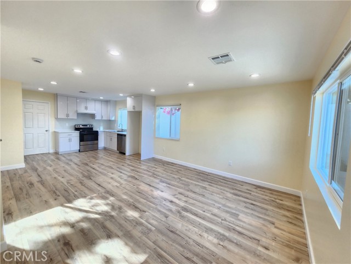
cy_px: 132
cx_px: 176
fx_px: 132
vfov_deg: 89.9
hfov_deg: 106.2
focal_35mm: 13
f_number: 2.2
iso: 100
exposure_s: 1/60
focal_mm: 2.2
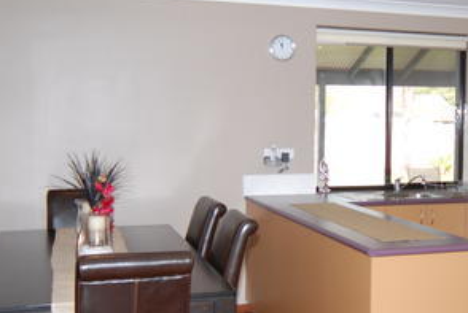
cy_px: 141
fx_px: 638
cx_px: 318
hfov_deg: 39.7
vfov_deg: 27.6
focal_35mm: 49
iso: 200
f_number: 5
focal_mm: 12
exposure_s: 1/100
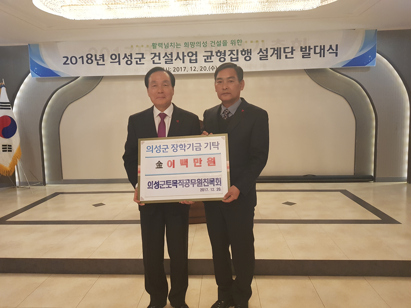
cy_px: 154
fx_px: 309
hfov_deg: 67.3
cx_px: 206
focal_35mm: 26
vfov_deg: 53.1
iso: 200
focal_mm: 4.2
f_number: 1.7
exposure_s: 1/60
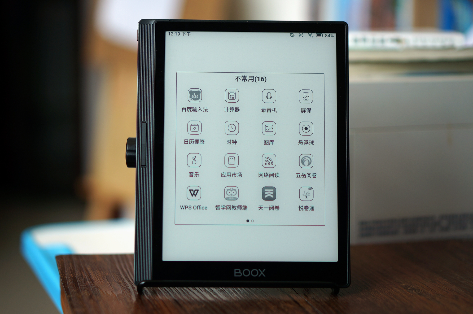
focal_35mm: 75
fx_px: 984
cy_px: 157
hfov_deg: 27.0
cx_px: 236
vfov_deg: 18.1
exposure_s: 1/200
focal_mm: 50
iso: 100
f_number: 2
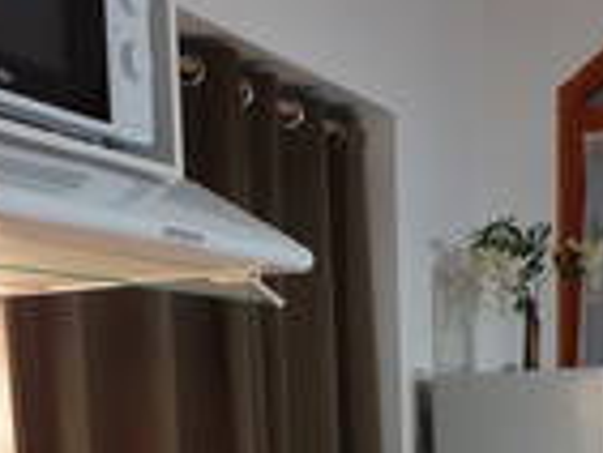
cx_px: 466
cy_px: 560
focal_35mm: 69
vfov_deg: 19.9
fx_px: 1203
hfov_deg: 27.7
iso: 200
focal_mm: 3.6
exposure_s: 1/33
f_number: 1.9
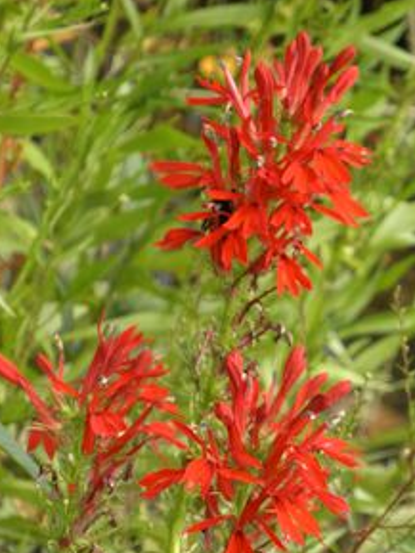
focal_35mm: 271
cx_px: 273
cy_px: 346
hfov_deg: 5.5
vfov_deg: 7.3
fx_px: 4329
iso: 200
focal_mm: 35
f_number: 5.9
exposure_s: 1/200
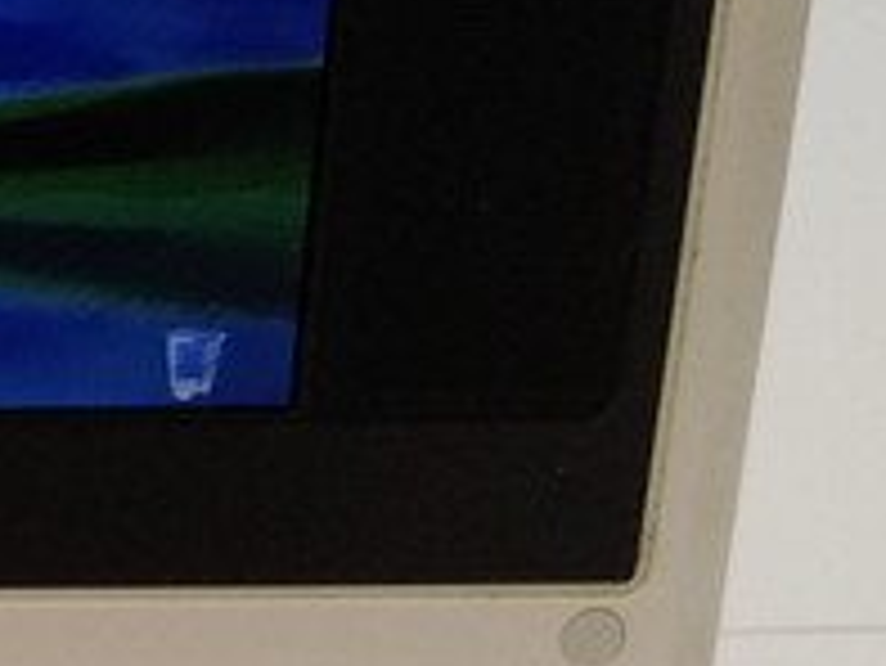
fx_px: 3995
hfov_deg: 11.8
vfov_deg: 9.4
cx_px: -661
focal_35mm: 156
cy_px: 792
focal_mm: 3.94
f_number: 1.9
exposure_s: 1/100
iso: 161
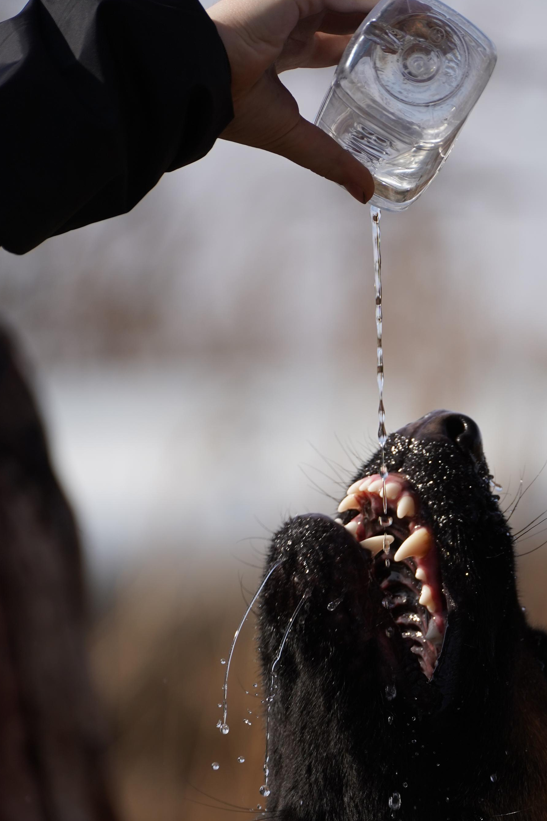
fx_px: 8136
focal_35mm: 357
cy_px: 623
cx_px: 389
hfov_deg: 3.8
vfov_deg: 5.8
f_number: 5.6
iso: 250
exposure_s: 1/1000
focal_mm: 234
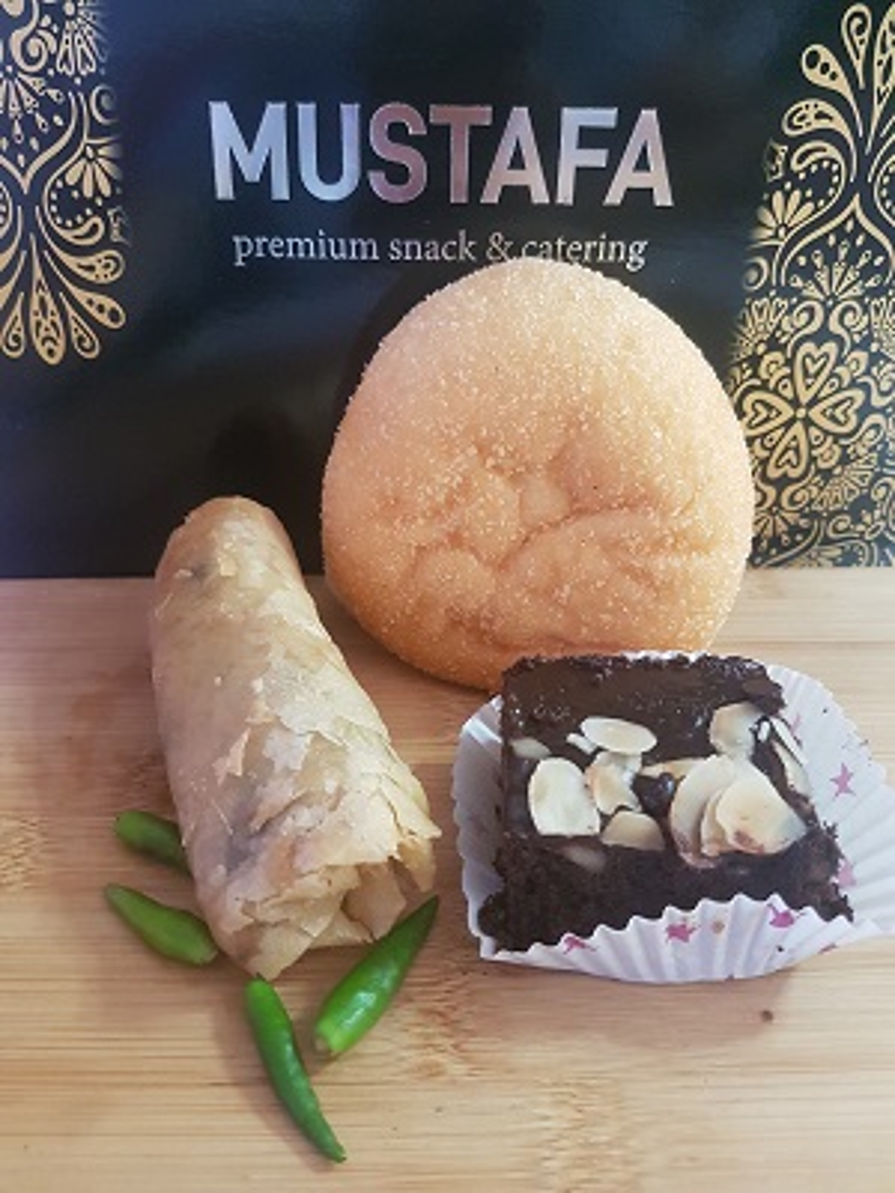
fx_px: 896
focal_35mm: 26
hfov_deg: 53.1
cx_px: 448
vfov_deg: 67.3
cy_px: 596
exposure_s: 1/11
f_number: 1.7
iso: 250
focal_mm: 4.2
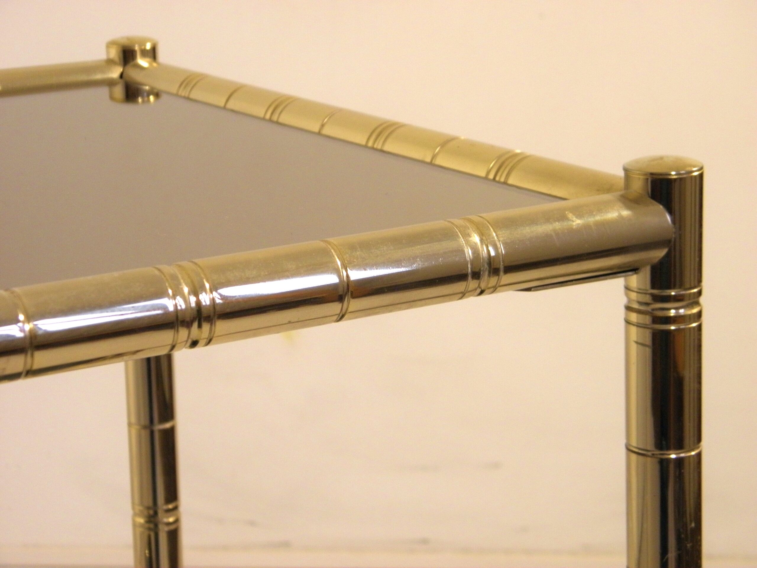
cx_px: 378
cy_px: 284
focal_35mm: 89
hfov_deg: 22.0
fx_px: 1946
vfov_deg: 16.6
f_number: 4.5
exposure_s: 1/20
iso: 200
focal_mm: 16
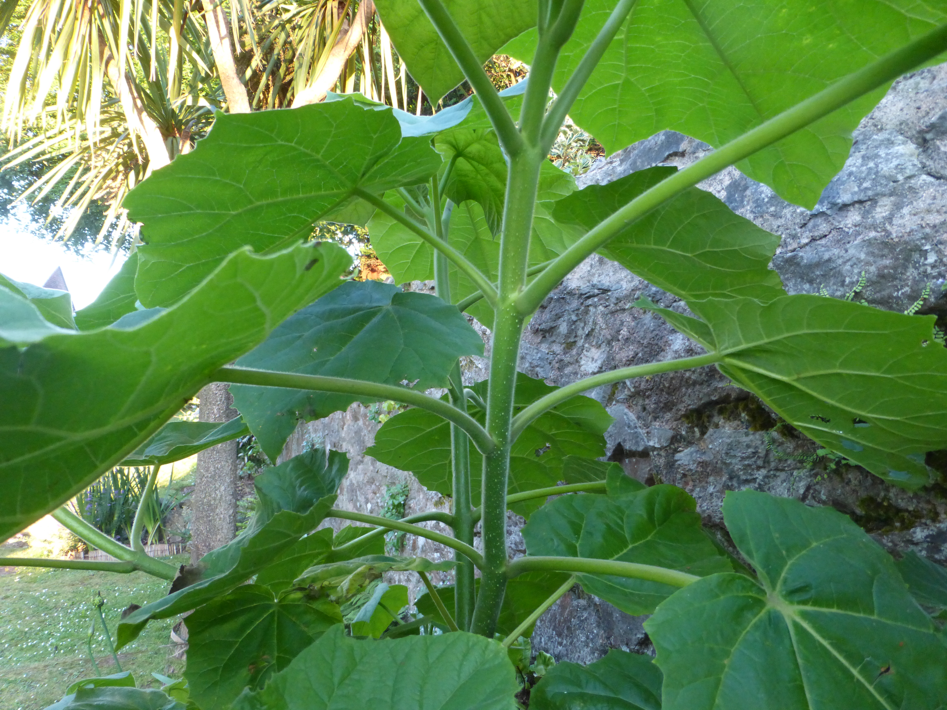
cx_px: 474
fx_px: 684
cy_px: 355
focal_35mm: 25
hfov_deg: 69.4
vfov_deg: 54.9
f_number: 3.3
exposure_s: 1/50
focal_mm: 4.3
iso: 400
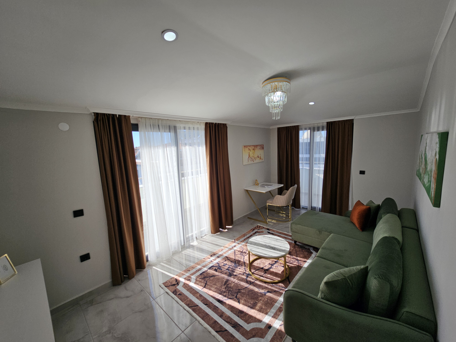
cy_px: 171
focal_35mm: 13
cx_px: 228
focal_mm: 2.2
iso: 50
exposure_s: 1/1225
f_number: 2.2
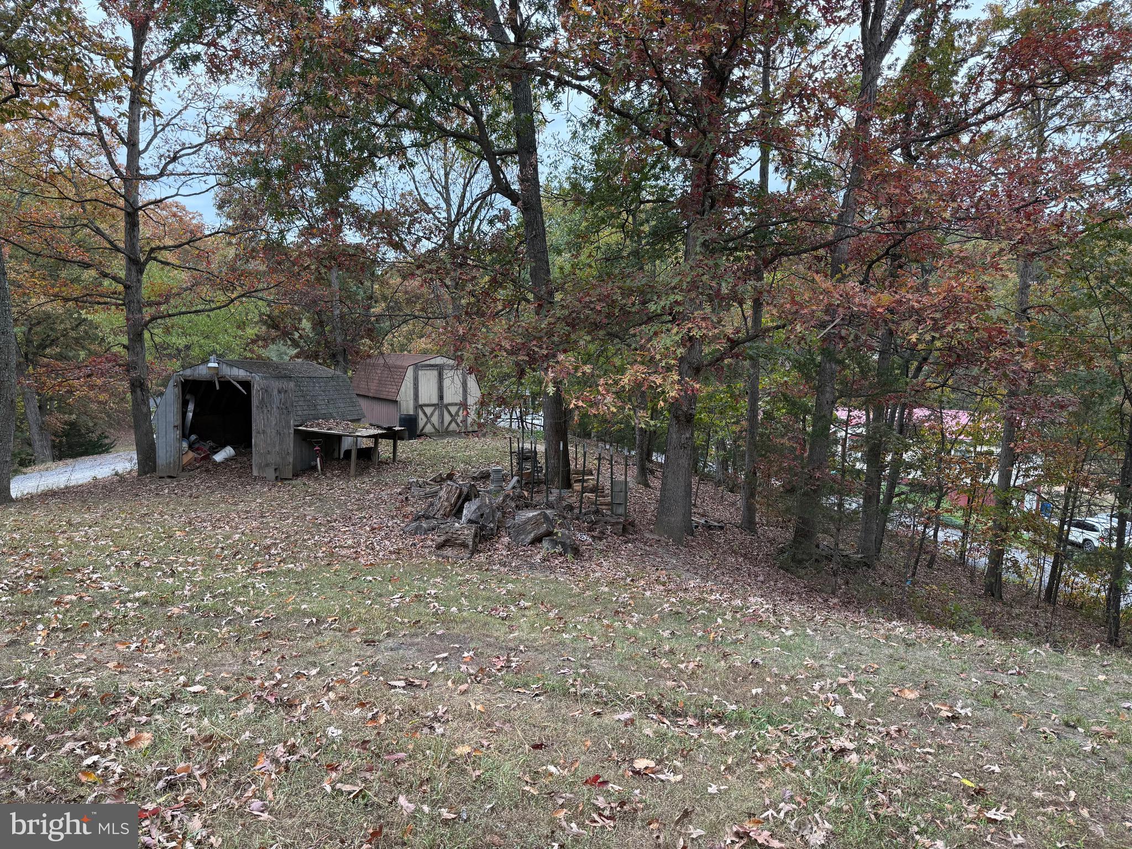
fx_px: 785
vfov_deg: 56.8
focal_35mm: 24
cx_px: 566
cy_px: 424
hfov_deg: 71.6
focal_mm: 6.76
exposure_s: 1/126
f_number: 1.78
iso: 125
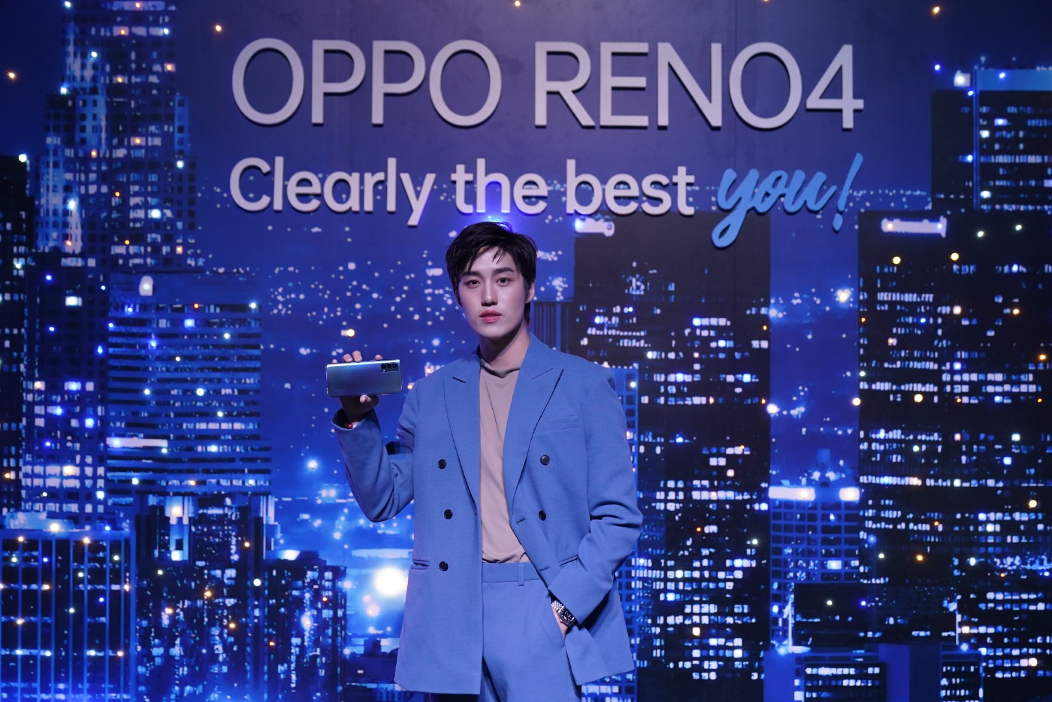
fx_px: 1578
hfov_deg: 36.9
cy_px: 351
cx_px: 526
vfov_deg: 25.1
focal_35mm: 54
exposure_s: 1/100
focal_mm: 54
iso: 2000
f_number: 2.8
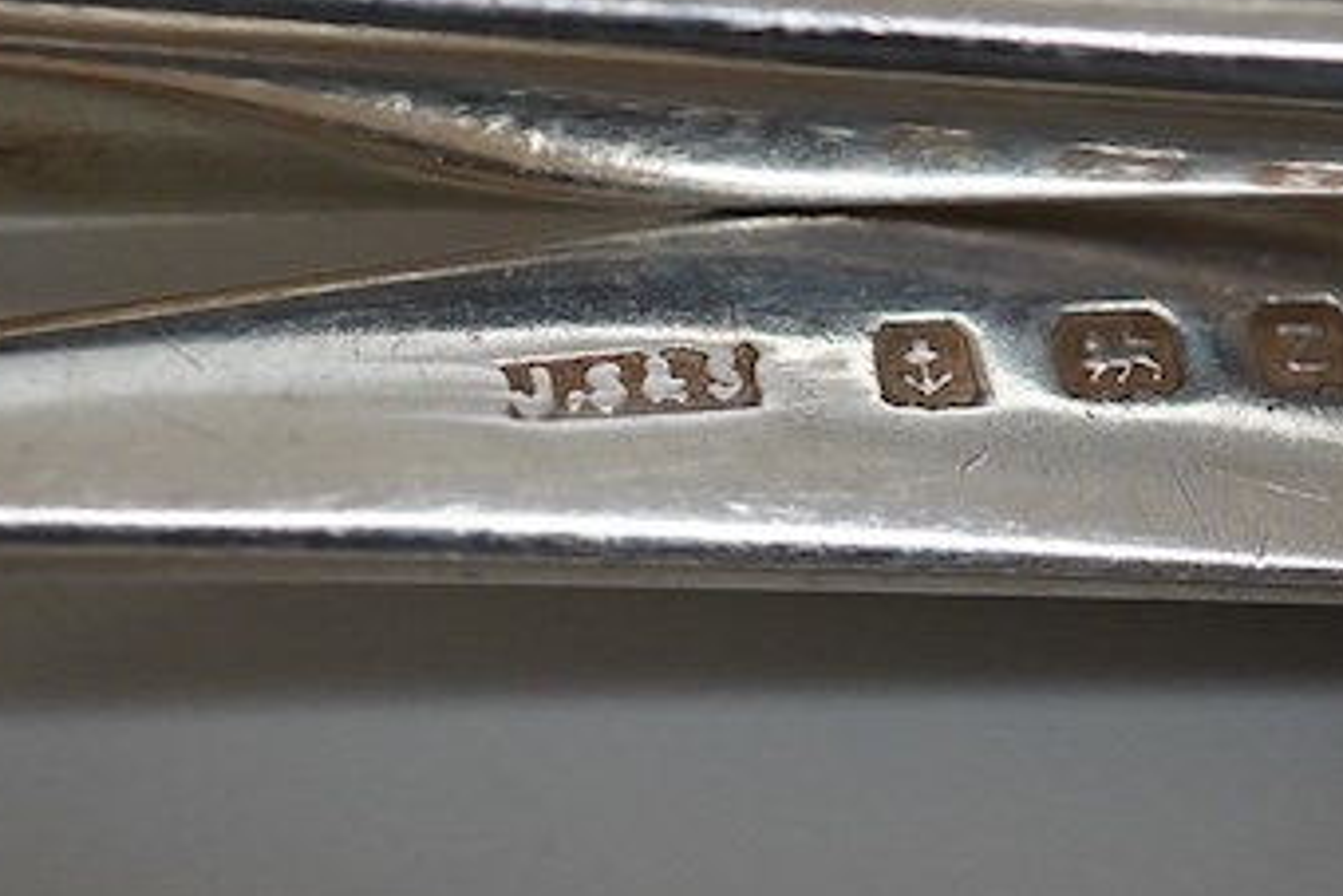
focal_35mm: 149
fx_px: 5561
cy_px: 628
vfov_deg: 9.2
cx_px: 583
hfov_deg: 13.8
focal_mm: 30
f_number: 5
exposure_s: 1/500
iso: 2500
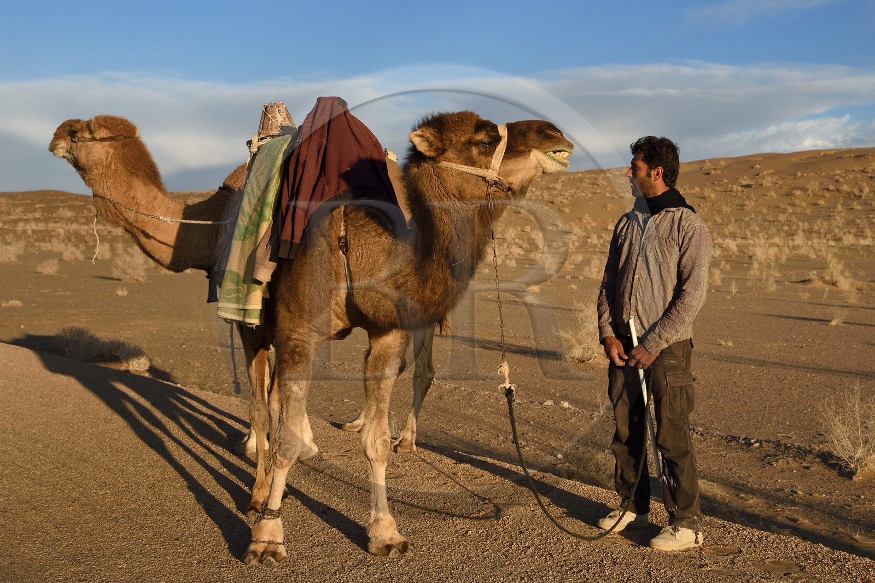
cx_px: 438
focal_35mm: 48
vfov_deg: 28.1
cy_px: 292
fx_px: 1166
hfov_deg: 41.1
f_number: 9
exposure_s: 1/320
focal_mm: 48
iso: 200
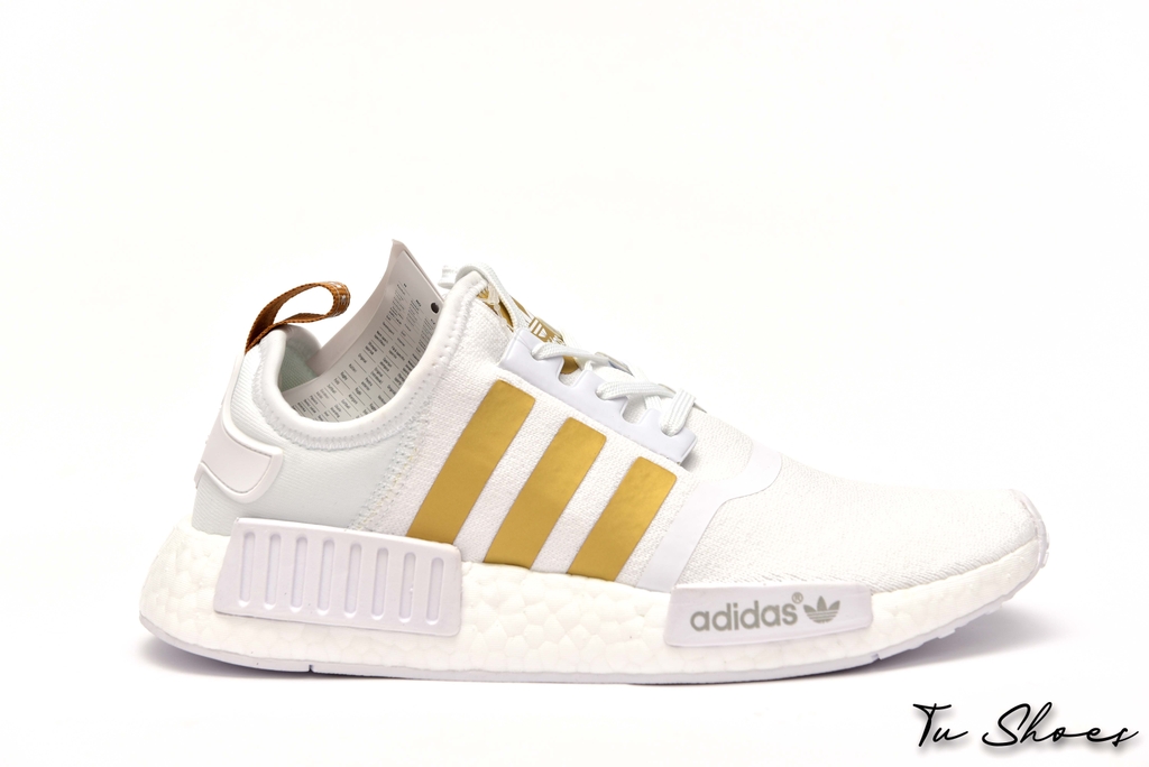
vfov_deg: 22.7
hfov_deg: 33.4
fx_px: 1916
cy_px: 384
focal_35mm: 60
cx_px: 574
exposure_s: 1/200
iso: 250
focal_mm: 60
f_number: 7.1
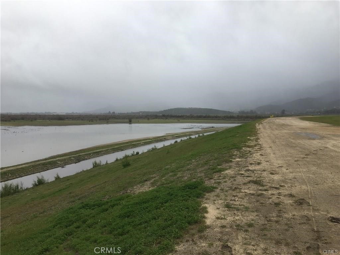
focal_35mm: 29
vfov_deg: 48.2
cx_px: 170
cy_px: 128
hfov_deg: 61.7
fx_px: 285
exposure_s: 1/1374
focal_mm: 4.15
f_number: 2.2
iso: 25
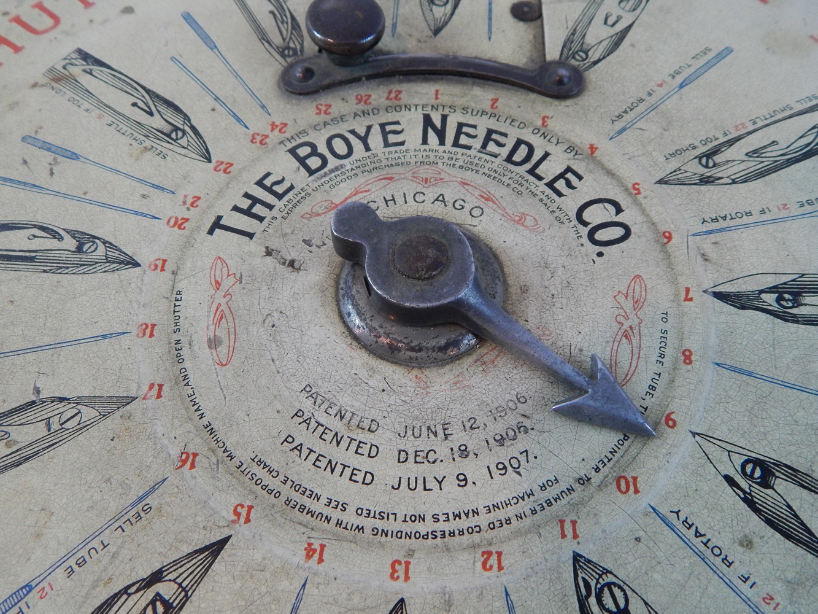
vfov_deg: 54.9
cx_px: 409
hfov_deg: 69.4
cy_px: 307
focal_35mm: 25
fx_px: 591
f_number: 3.1
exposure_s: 1/100
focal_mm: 4.5
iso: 400
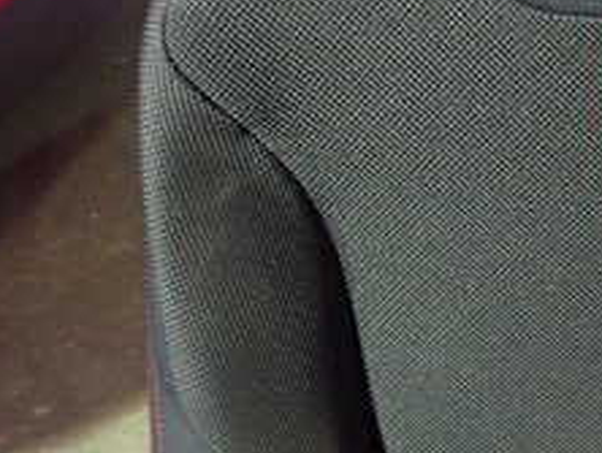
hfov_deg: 23.1
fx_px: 1410
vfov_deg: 18.2
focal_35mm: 81
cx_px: 610
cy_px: 263
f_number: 2.3
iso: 800
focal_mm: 5.4
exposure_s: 1/20
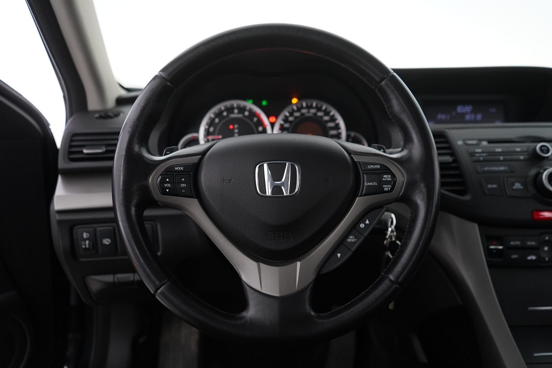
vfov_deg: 45.0
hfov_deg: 63.7
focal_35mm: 29
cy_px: 184
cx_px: 276
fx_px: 445
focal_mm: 29
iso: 4000
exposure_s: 1/60
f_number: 3.5
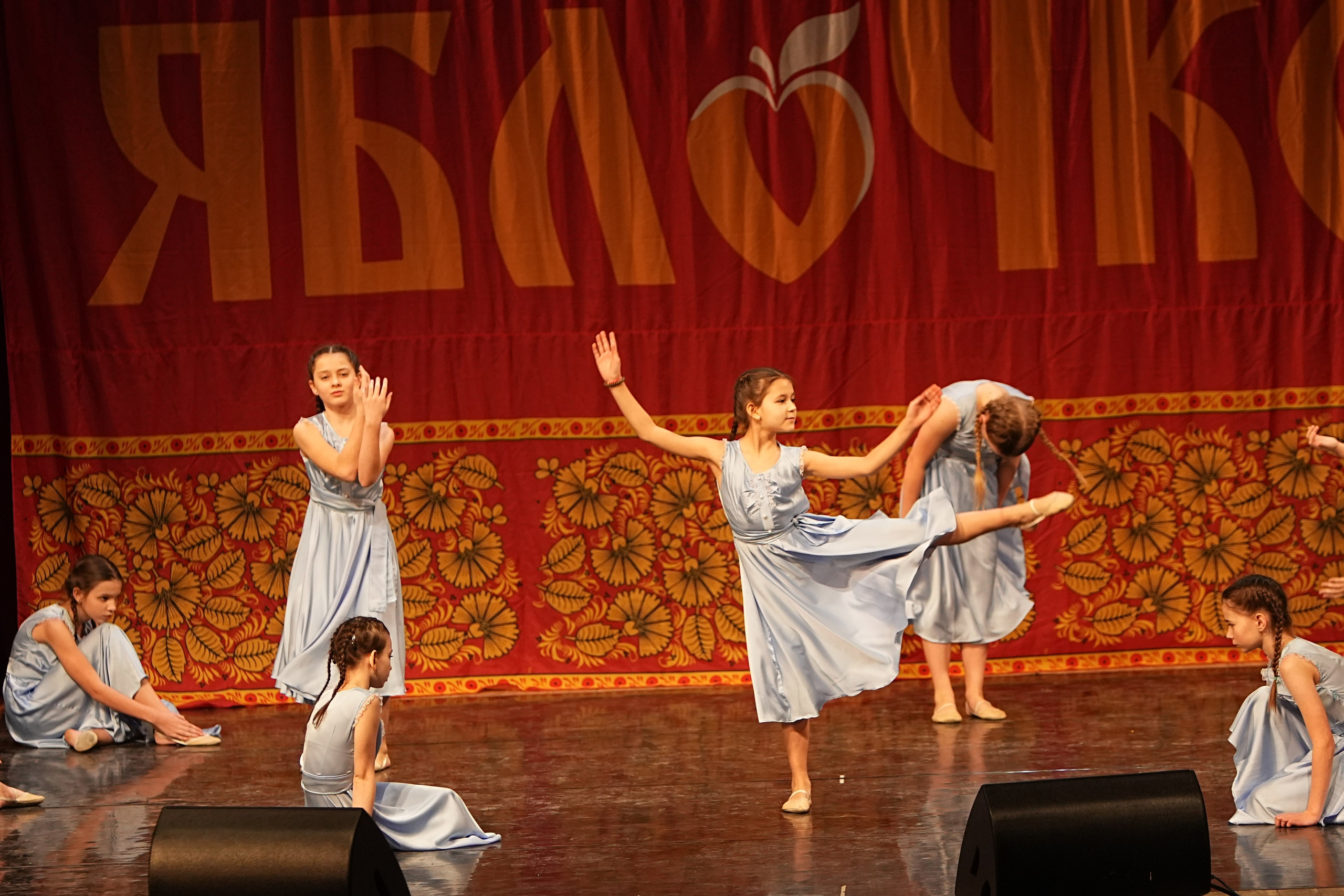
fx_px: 6160
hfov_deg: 12.5
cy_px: 448
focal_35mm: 165
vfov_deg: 8.3
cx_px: 672
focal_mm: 110
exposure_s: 1/400
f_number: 2.8
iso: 1600
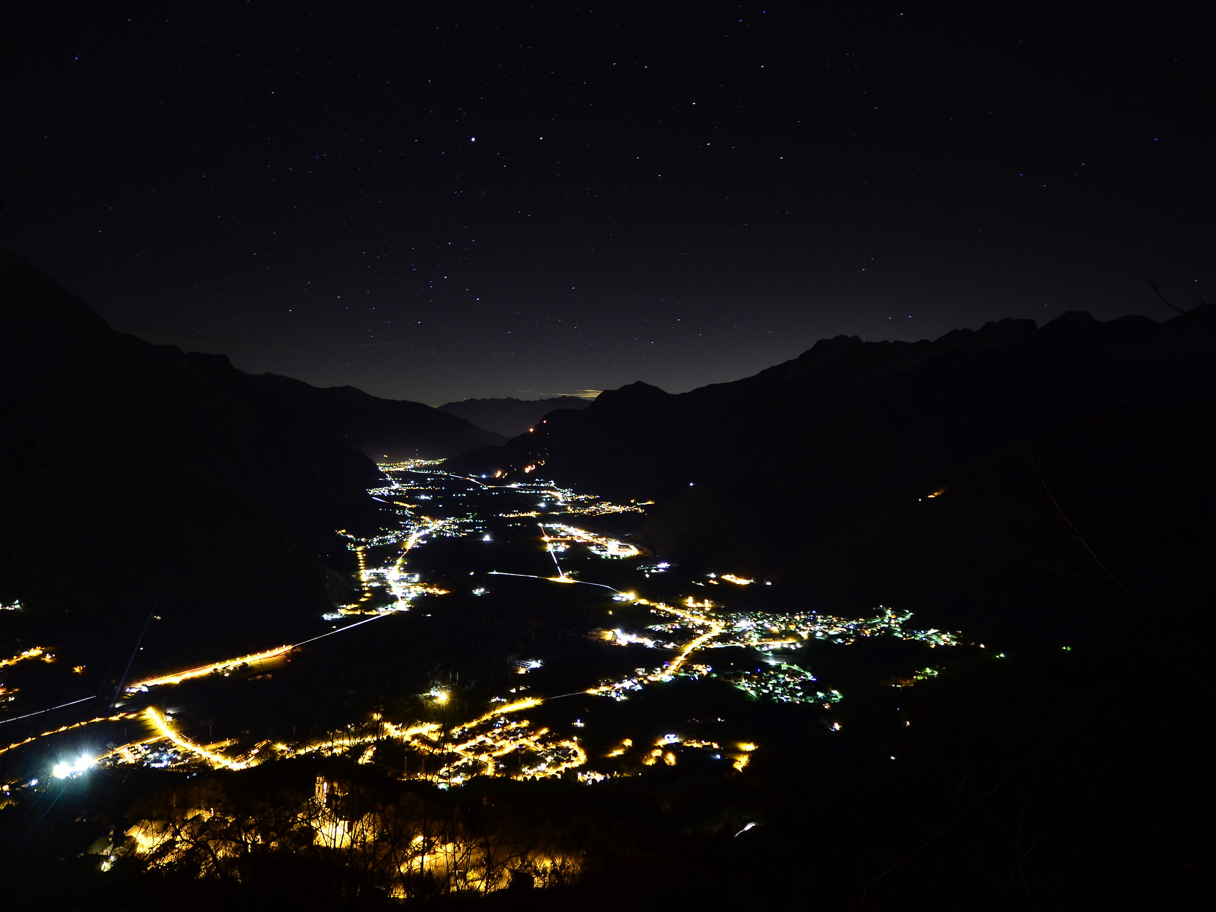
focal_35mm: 17
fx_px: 597
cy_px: 464
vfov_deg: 74.7
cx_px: 504
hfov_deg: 90.2
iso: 500
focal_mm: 10
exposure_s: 30
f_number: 4
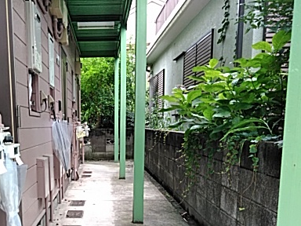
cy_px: 186
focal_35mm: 45
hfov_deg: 41.3
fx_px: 391
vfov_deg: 31.2
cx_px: 89
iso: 200
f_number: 2.2
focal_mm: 3.46
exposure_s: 1/174
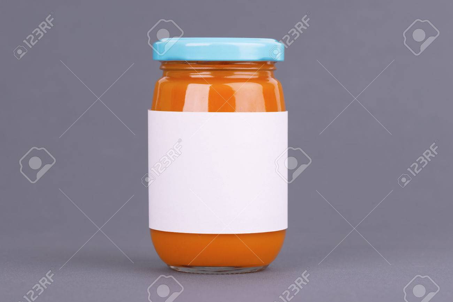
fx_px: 1321
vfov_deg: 13.0
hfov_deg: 19.5
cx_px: 226
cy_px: 151
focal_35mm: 105
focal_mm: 105
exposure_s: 1/125
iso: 100
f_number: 13
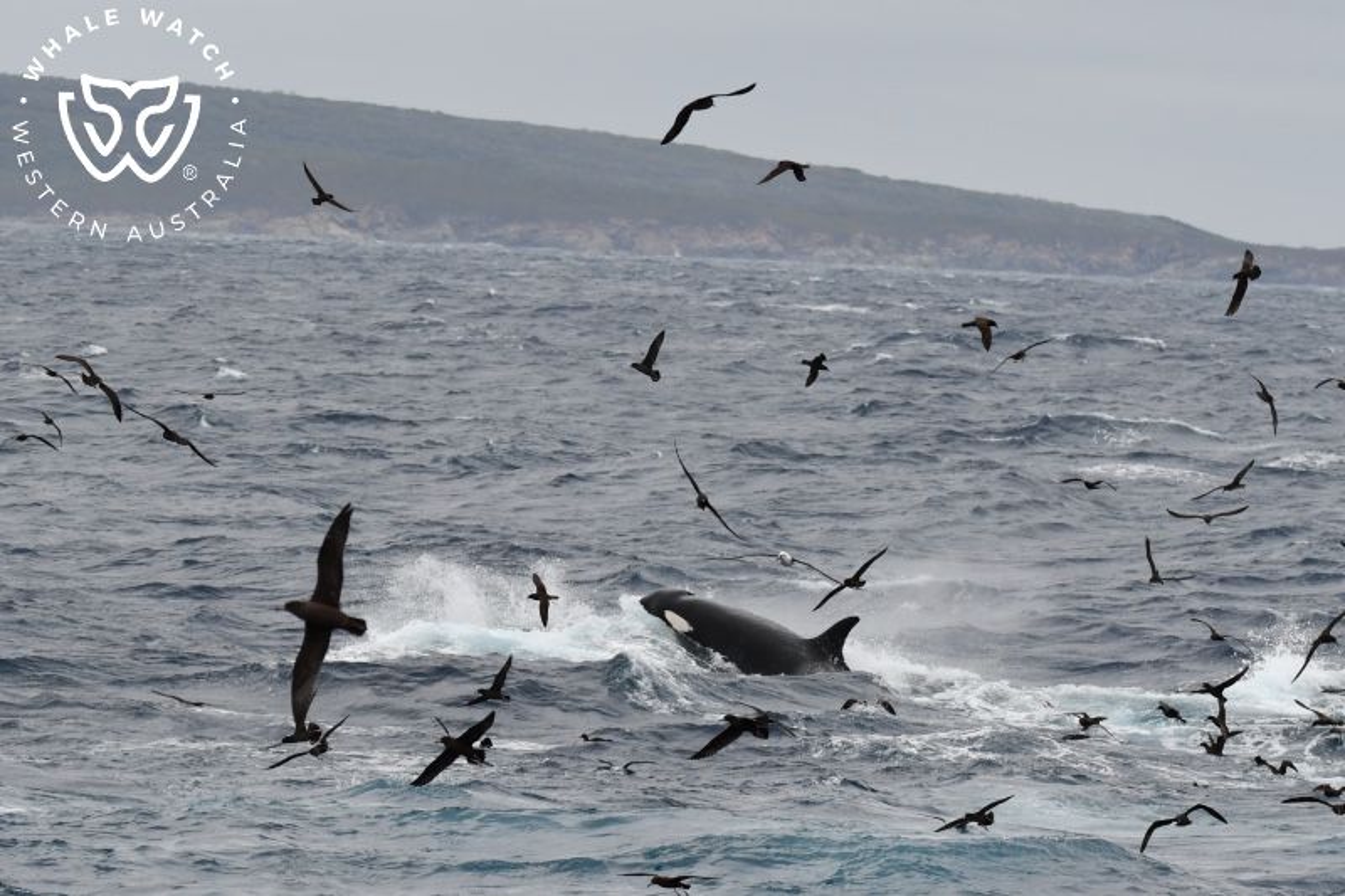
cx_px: 672
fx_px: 10346
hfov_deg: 7.4
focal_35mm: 277
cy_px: 448
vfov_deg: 5.0
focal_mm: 185
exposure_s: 1/2000
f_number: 7.1
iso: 400
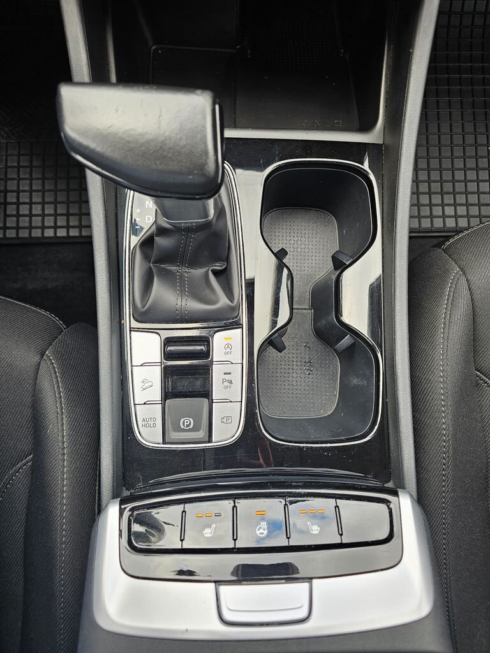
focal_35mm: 23
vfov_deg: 73.9
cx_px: 245
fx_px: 434
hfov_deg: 58.9
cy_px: 326
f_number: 1.7
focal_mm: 6.3
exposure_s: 1/100
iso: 32
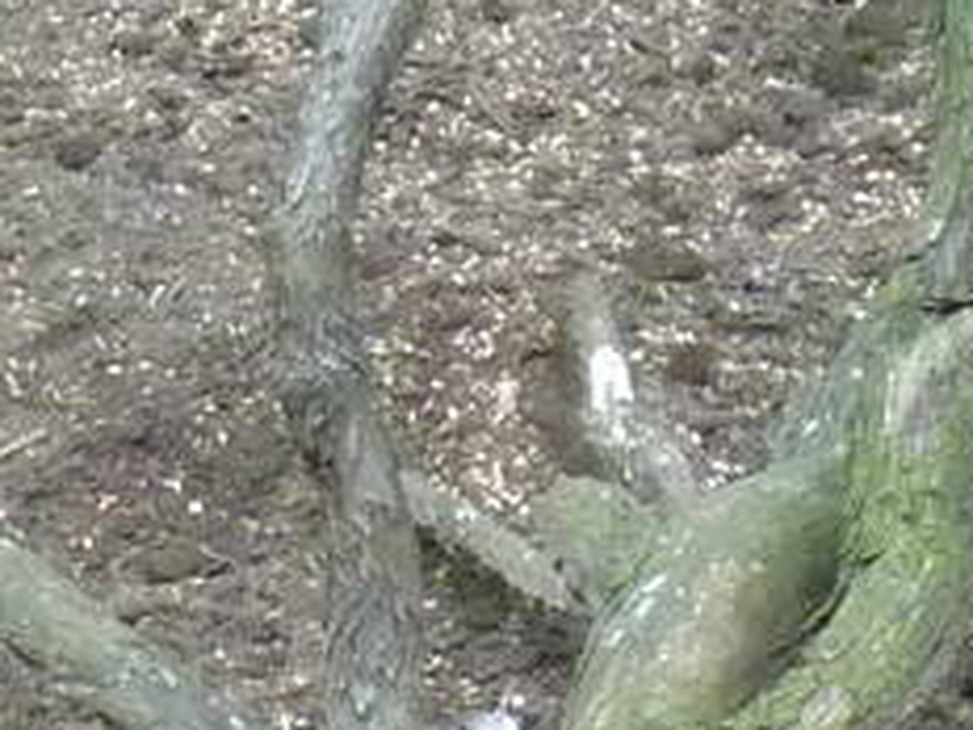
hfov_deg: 1.8
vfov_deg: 1.4
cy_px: -185
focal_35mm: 1088
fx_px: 30582
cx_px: 1975
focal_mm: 25.9
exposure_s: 1/125
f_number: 4.5
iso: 400
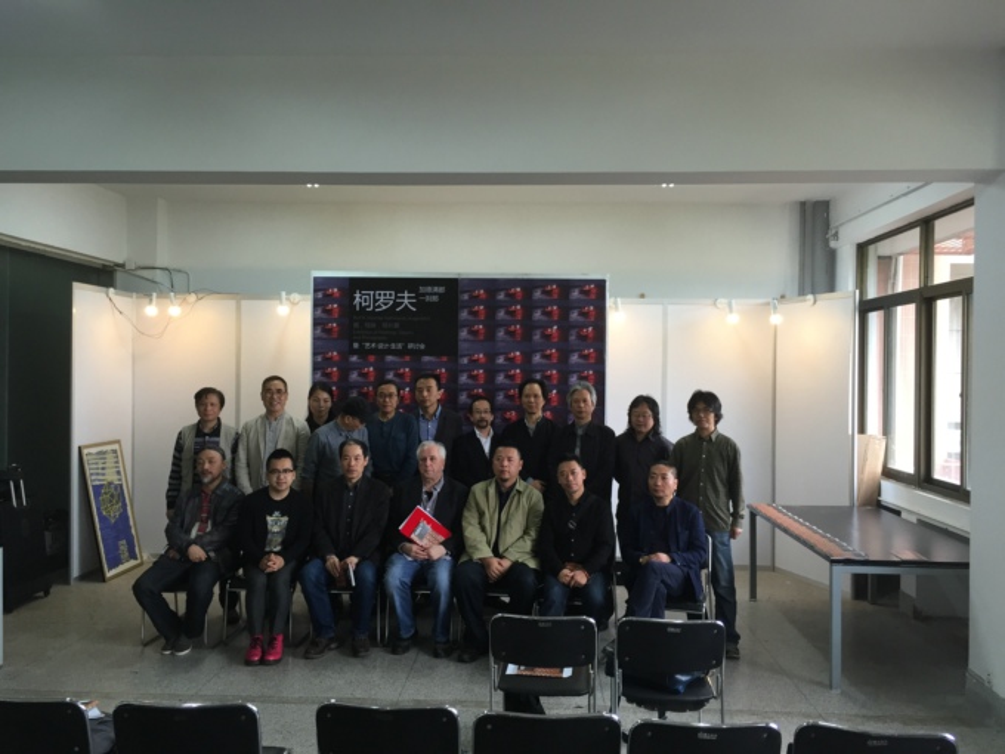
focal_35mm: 29
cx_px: 502
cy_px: 377
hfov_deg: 61.7
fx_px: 842
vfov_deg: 48.2
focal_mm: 4.15
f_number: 2.2
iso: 64
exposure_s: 1/30
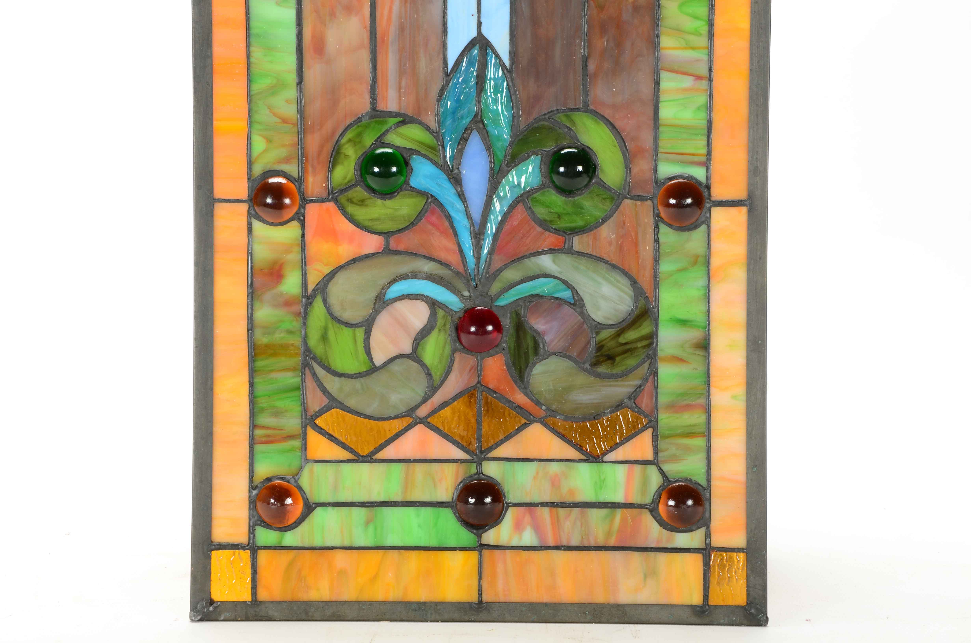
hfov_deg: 19.5
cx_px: 486
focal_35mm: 105
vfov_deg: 13.0
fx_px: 2826
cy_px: 322
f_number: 11
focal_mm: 70
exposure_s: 1/160
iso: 200
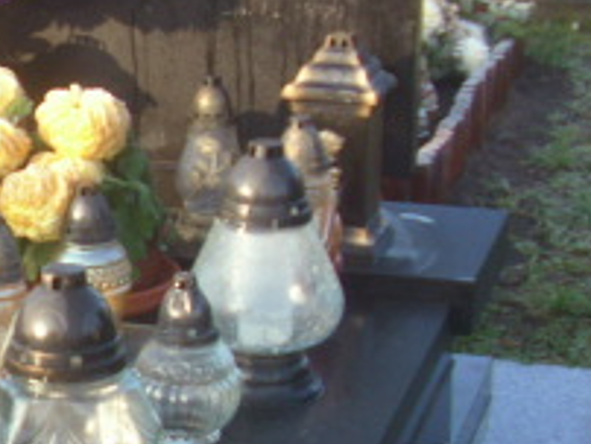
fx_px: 2000
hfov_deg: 16.1
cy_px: 336
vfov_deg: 12.6
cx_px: -140
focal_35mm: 117
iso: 50
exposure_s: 1/168
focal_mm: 6.2
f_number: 2.8
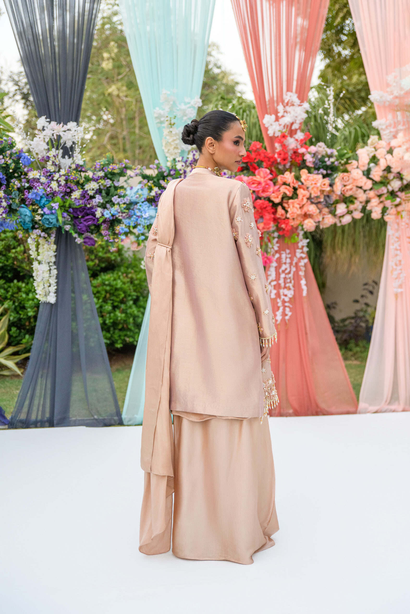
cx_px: 205
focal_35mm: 48
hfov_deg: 28.1
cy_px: 307
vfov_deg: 41.1
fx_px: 820
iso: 400
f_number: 2.8
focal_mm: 48
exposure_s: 1/400
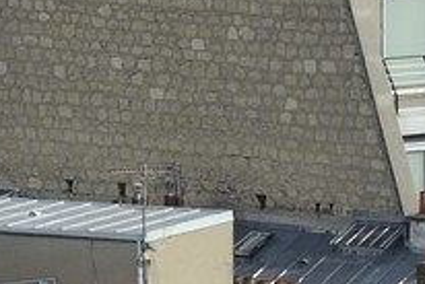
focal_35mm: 1550
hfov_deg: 1.3
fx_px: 18325
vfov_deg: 0.9
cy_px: 14
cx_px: -1042
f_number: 9
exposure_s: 1/320
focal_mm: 200
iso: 200
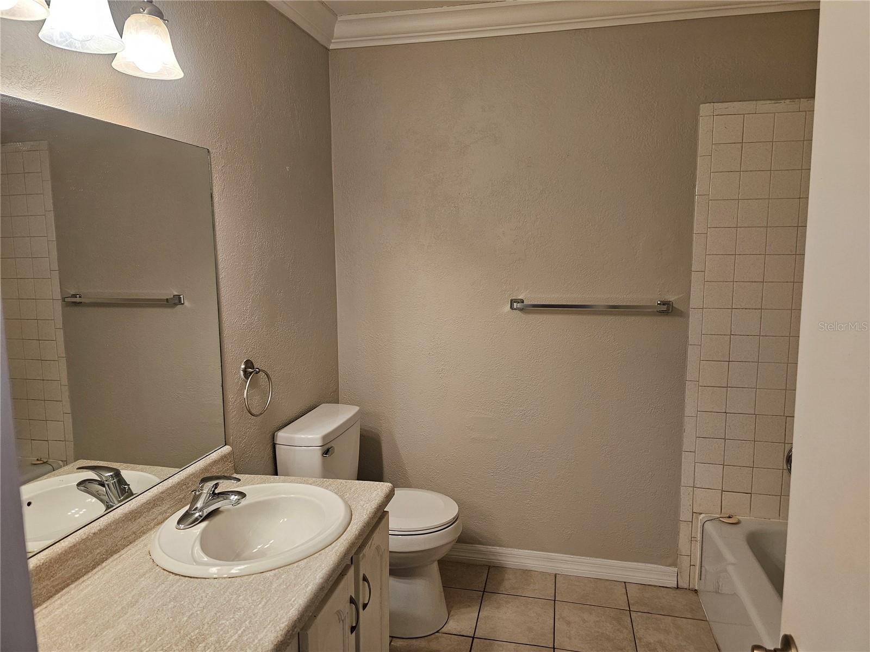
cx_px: 435
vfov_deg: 58.9
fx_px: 578
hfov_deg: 73.9
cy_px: 326
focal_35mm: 23
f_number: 1.7
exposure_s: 1/120
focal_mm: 6.3
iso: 200
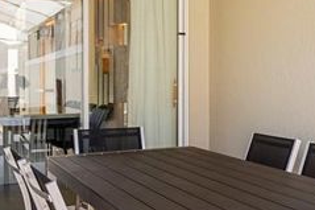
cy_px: 87
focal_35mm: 53
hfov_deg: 35.7
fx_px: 463
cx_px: 272
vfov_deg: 25.4
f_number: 7.1
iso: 320
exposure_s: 1/15
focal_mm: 18
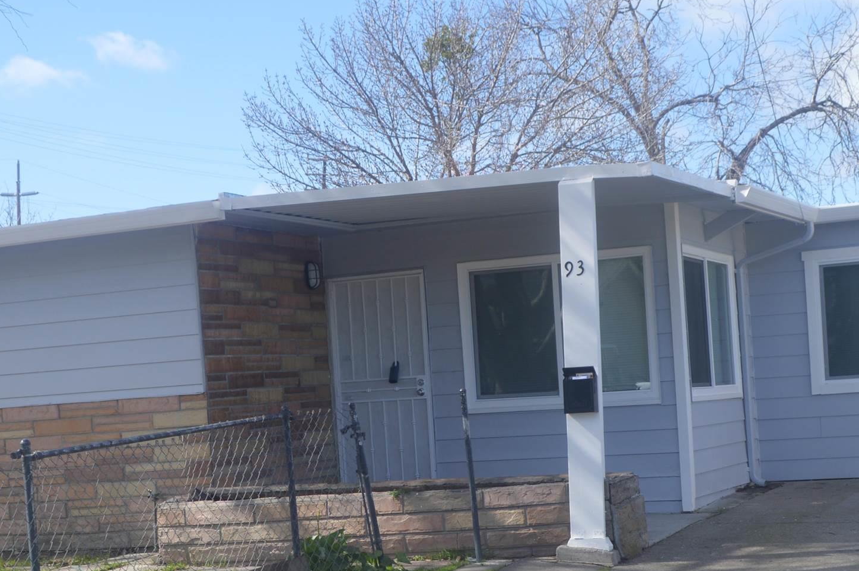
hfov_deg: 28.8
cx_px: 470
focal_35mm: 70
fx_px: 1669
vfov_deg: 19.3
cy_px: 447
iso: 100
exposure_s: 1/200
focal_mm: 22
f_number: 7.1
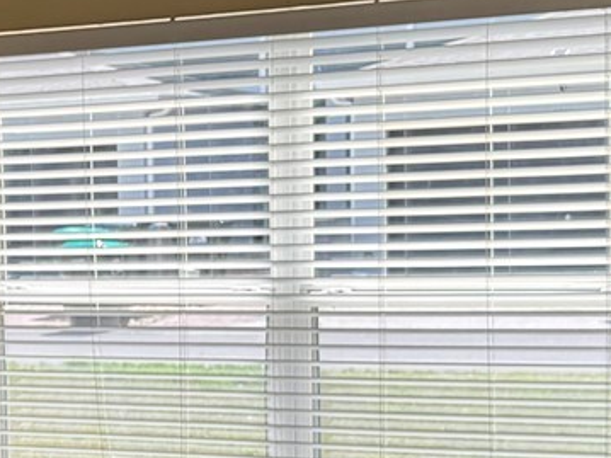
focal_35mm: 107
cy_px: 356
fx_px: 1888
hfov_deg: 17.4
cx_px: -155
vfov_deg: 13.8
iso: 80
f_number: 1.78
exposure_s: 1/765
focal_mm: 6.76
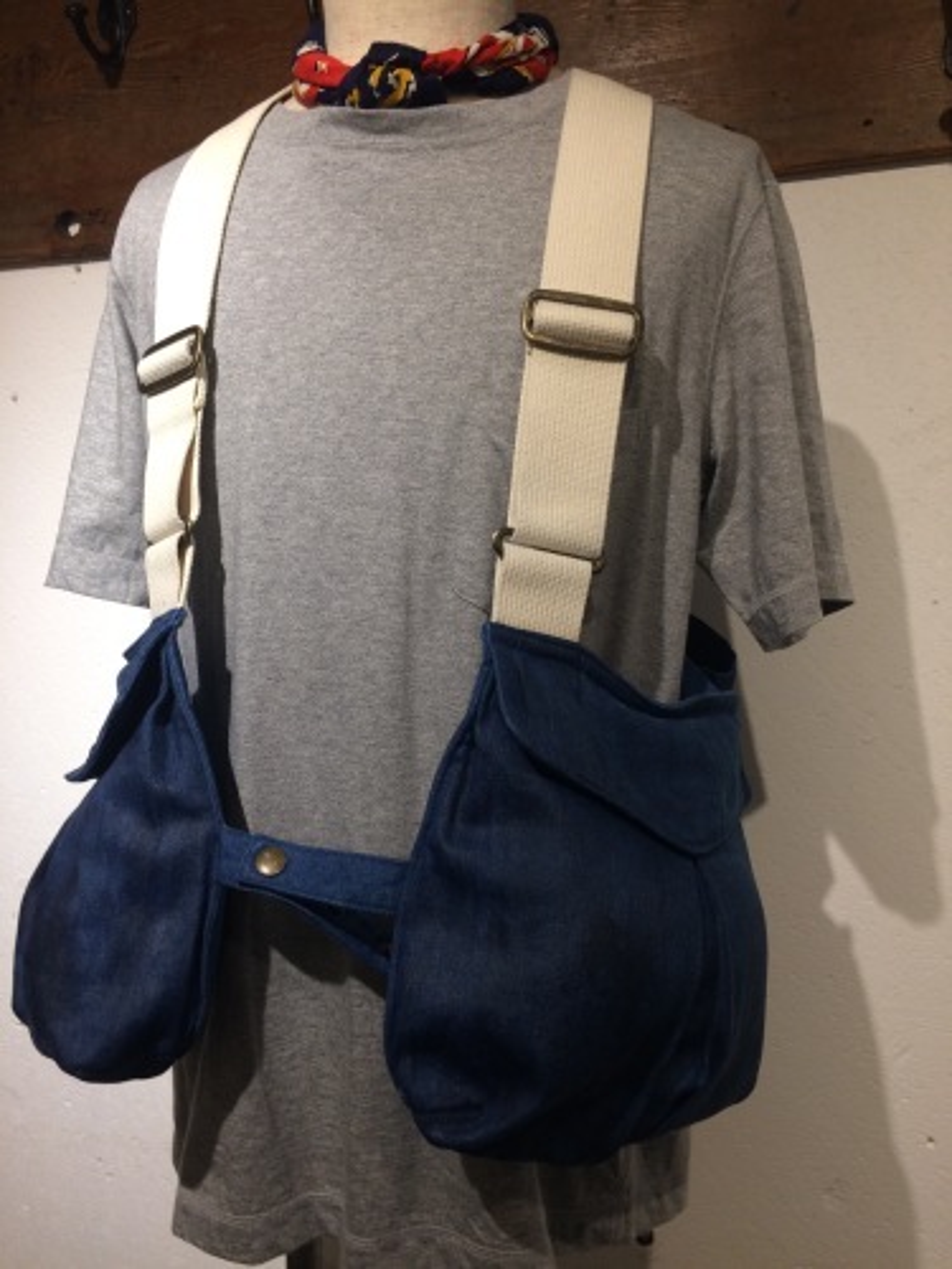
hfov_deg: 48.2
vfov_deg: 61.7
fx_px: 1063
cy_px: 634
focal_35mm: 29
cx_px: 476
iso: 64
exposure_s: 1/33
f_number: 2.2
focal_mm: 4.15
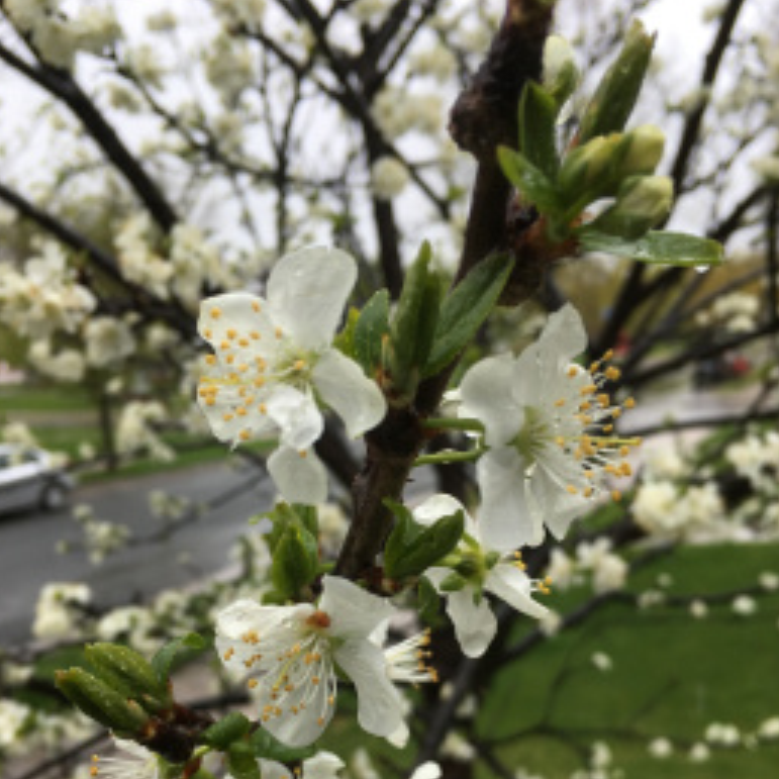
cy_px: 529
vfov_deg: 45.2
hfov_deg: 46.0
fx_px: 917
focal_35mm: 36
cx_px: 393
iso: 25
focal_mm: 4.15
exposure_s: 1/409
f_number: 2.2
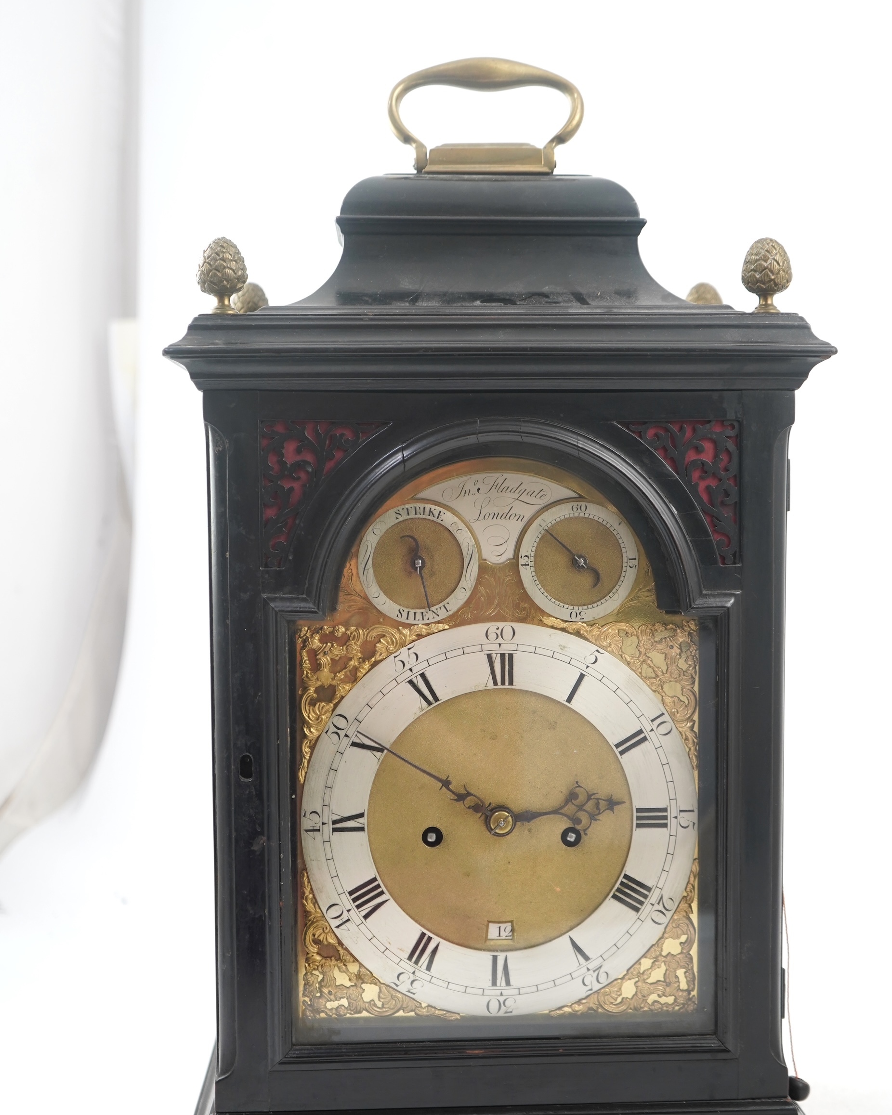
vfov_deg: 41.1
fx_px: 1485
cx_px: 451
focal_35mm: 45
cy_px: 630
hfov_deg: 33.4
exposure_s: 1/80
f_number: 4
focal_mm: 37
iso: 640
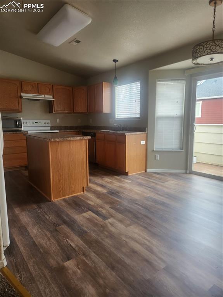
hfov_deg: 58.8
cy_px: 148
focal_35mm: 23
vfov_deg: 74.0
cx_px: 112
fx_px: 198
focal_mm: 5.4
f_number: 1.8
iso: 125
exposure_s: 1/180
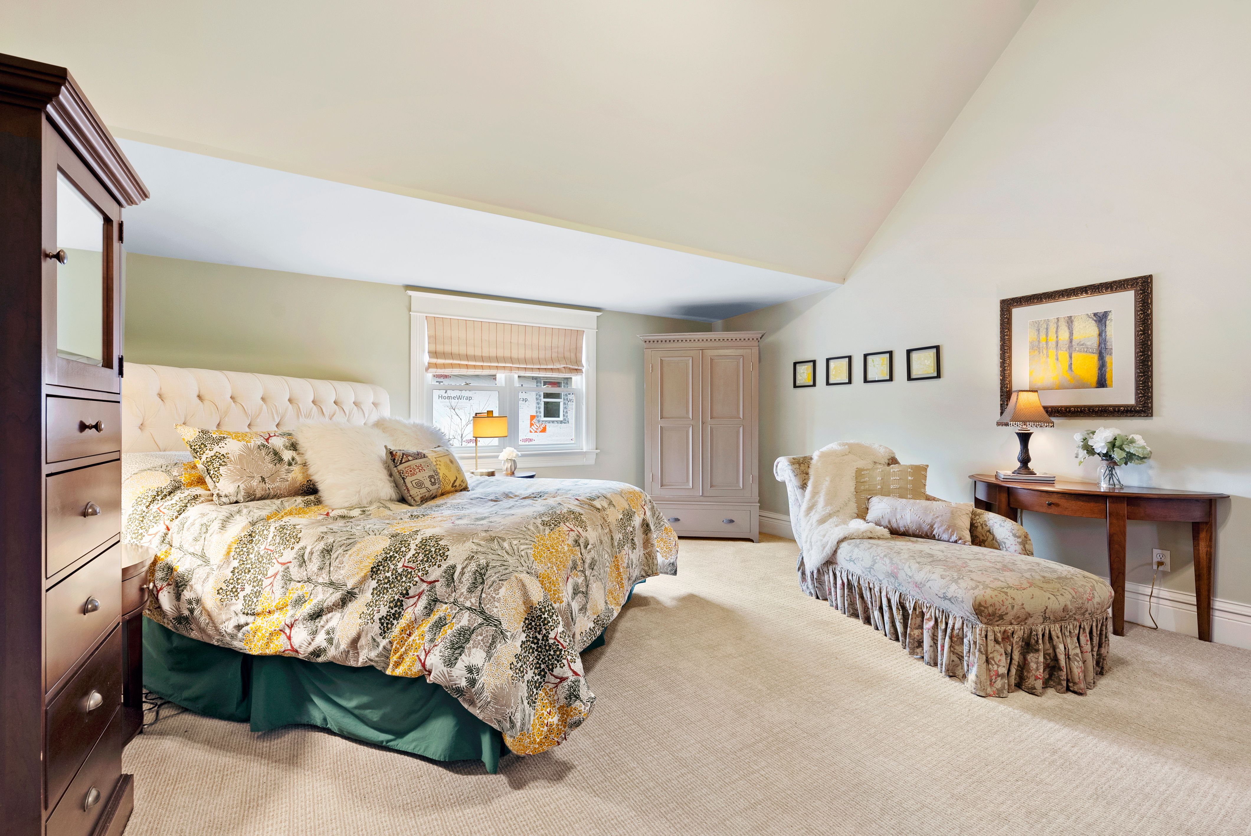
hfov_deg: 100.4
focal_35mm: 15
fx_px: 522
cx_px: 626
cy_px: 418
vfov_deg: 77.4
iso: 800
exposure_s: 1
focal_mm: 15
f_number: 8
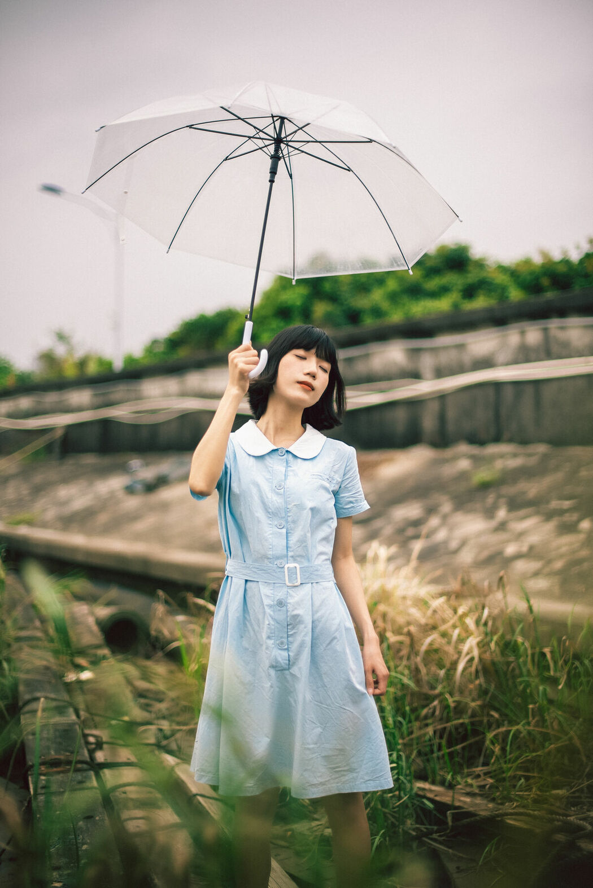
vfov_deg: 39.6
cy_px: 444
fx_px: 1235
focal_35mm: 50
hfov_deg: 27.0
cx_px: 296
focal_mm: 50
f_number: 1.4
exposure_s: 1/1600
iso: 50
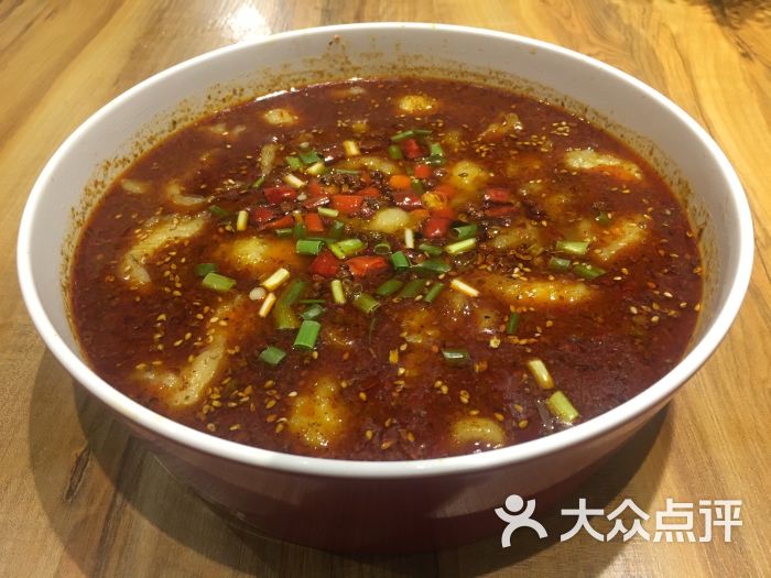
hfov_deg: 61.7
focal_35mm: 29
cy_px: 289
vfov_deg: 48.2
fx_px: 646
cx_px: 386
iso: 200
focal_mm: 4.15
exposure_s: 1/33
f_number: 2.2
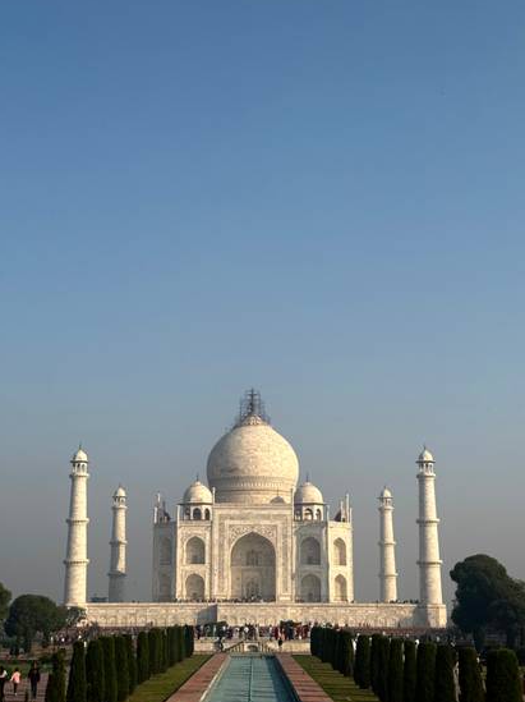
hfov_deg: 26.1
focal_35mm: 56
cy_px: 353
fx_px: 1134
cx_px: 241
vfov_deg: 34.4
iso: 80
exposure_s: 1/5208
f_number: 1.78
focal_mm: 6.76
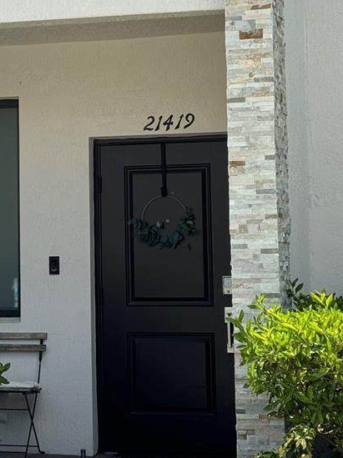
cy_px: 150
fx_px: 1389
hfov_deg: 13.9
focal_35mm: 105
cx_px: 24
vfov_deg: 18.7
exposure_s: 1/2415
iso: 64
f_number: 1.78
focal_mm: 6.76
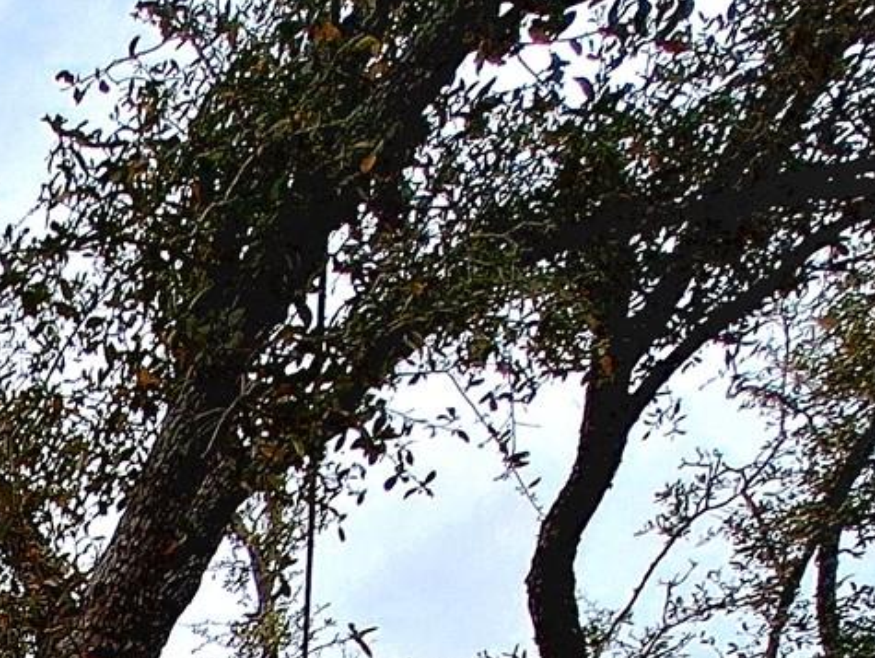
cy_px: 1292
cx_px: -501
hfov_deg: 24.7
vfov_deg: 18.3
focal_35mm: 56
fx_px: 1417
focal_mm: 1.74
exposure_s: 1/769
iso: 40
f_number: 2.2
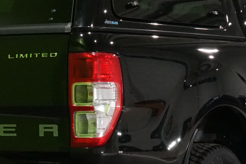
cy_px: 95
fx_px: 984
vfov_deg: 9.5
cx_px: 133
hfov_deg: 14.3
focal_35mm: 144
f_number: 25
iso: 6400
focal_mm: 49
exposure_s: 1/20
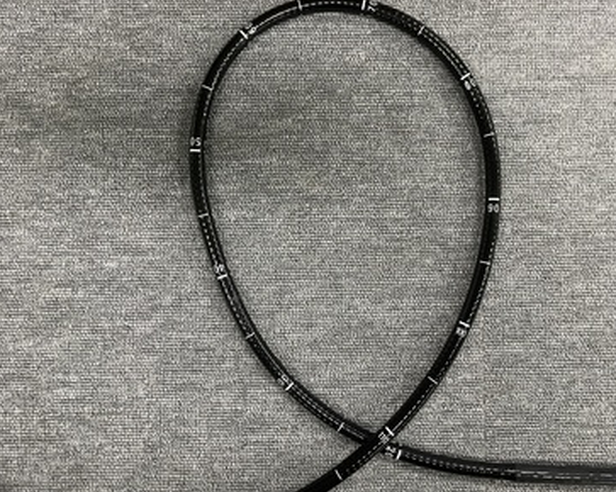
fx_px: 510
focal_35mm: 28
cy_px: 248
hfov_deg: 62.2
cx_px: 329
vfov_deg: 51.5
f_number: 1.6
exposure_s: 1/60
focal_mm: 4.2
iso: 160
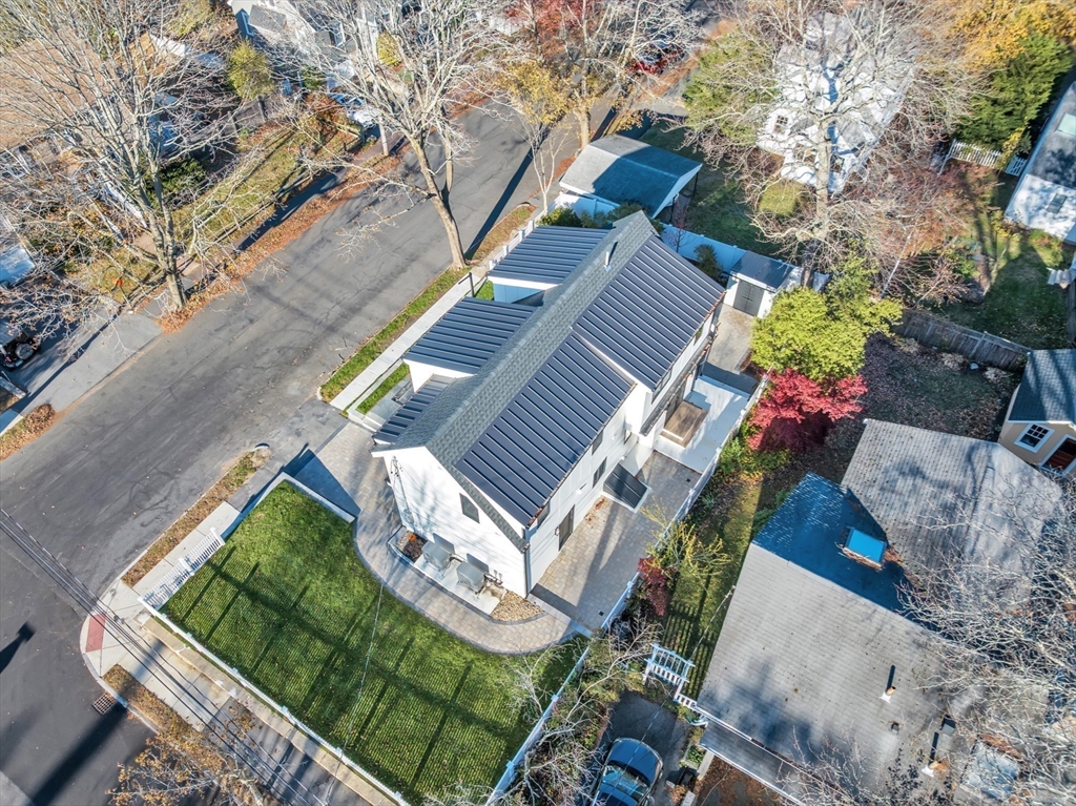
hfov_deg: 71.6
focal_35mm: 24
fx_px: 746
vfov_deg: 56.8
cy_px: 403
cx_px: 538
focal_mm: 12.29
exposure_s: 1/25
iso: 150
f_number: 2.8
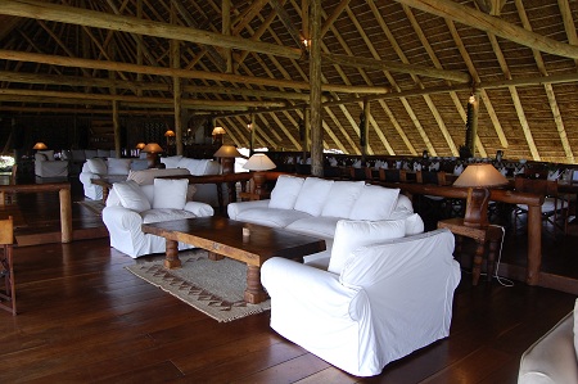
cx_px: 289
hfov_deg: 67.4
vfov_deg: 47.8
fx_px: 433
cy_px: 192
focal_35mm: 27
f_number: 5.6
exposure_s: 1/125
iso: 400
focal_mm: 18
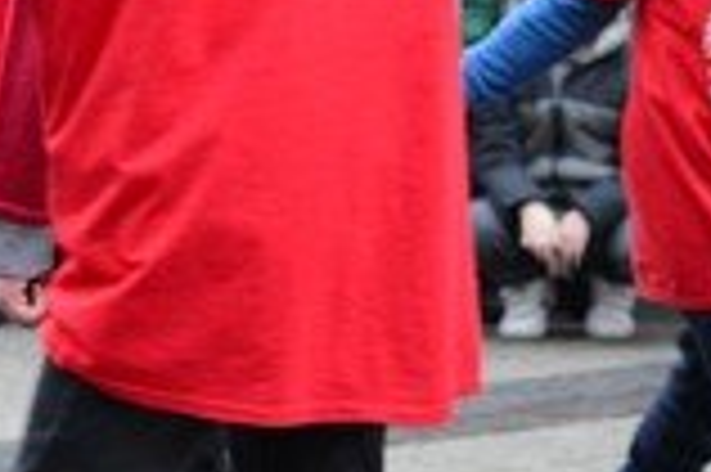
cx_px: 45
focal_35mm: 293
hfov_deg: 7.0
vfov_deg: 4.7
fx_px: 5781
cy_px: -99
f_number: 4
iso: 4000
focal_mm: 55
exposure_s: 1/125
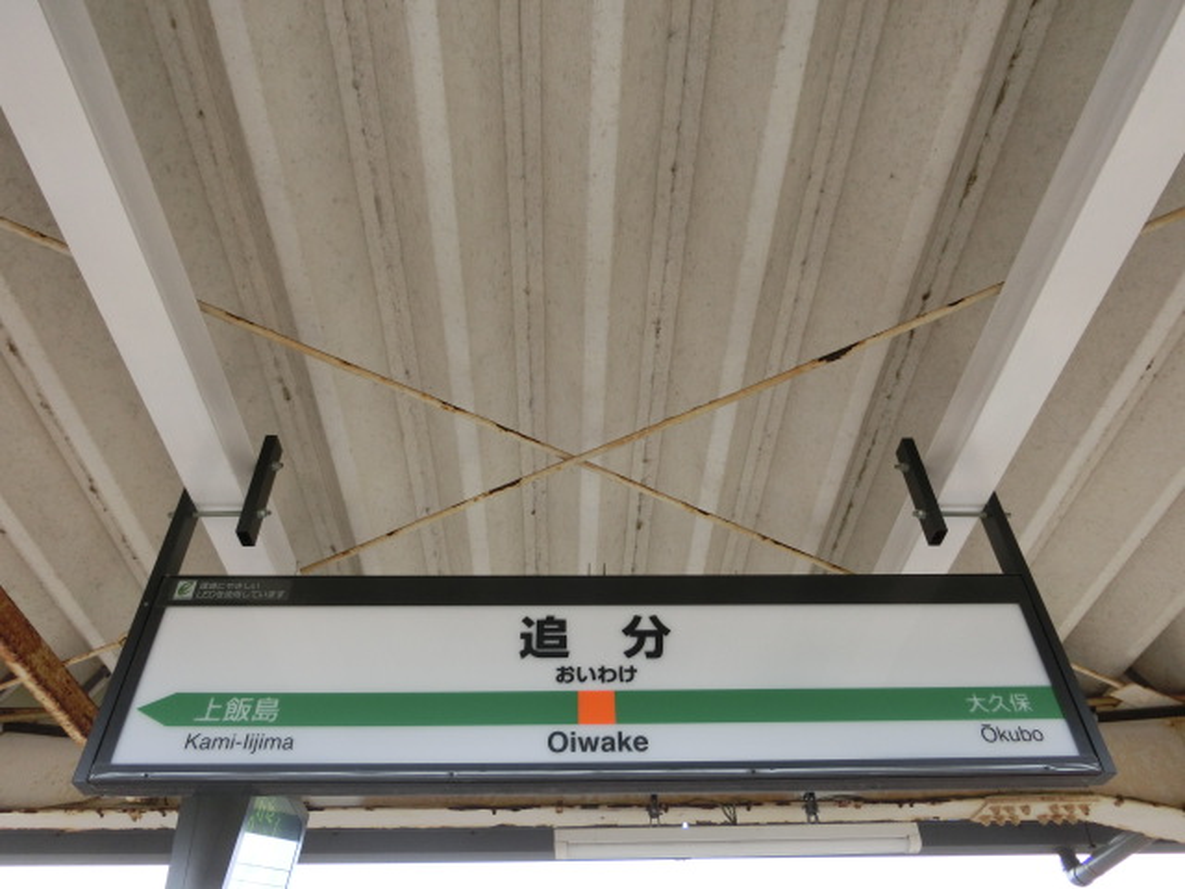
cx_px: 592
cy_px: 444
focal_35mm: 25
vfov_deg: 54.9
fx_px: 856
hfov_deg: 69.4
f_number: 3.5
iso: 125
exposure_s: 1/125
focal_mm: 4.5
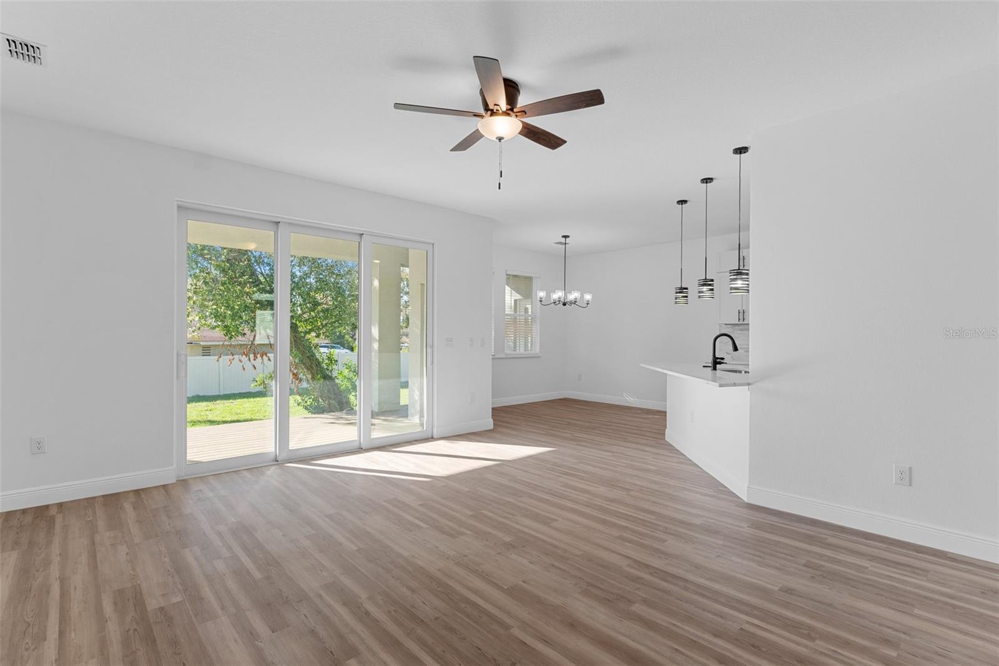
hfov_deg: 93.0
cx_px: 500
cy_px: 333
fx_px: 474
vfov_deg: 70.1
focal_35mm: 17
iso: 100
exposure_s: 1/5
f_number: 8
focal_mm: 11.4
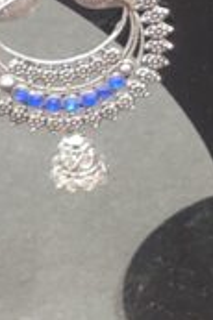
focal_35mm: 130
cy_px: -13
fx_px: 1156
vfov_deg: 15.4
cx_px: 272
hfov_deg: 10.3
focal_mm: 4.75
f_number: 1.75
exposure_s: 1/17
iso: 3200
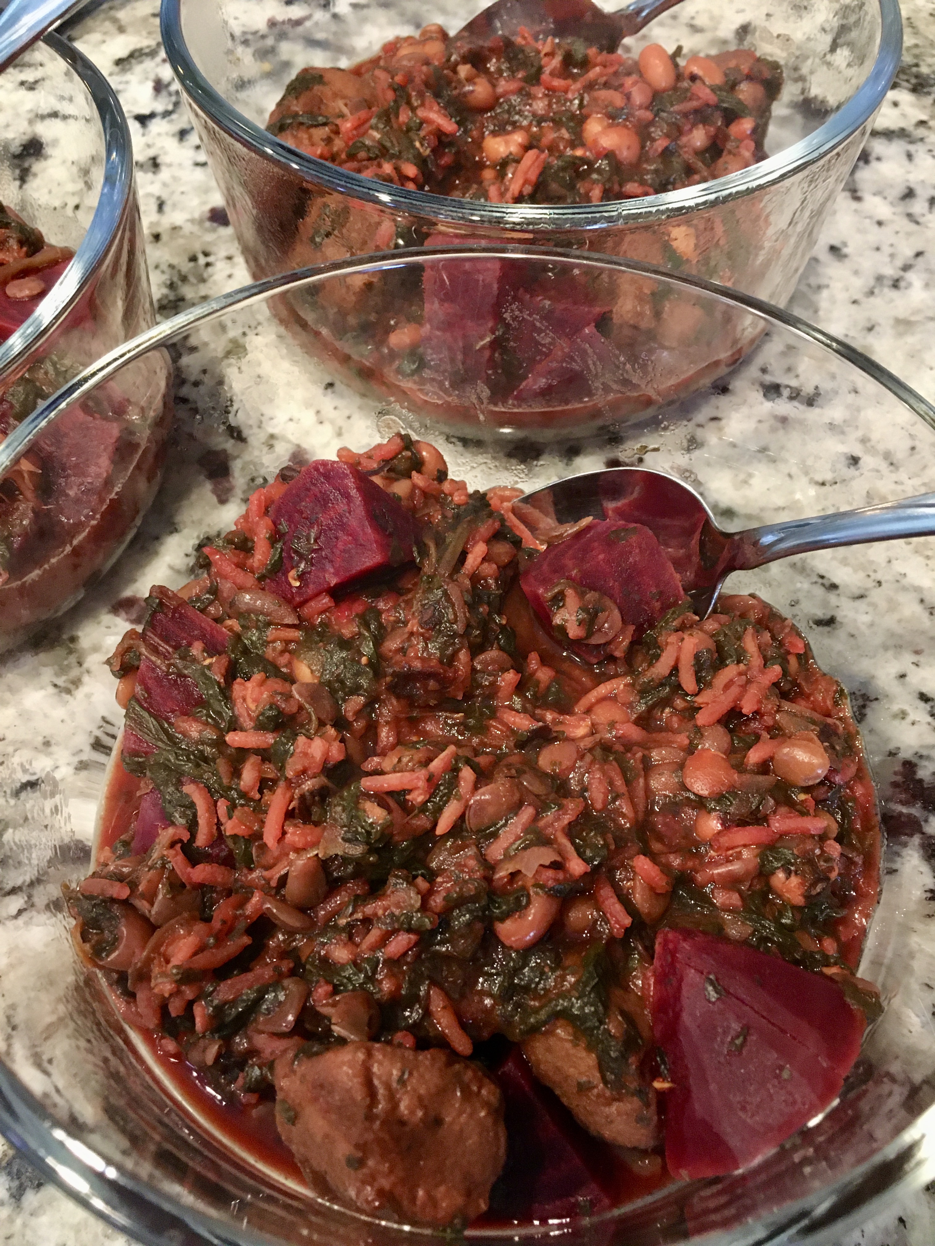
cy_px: 623
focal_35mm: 29
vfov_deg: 61.7
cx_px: 468
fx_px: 1044
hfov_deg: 48.2
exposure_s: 1/15
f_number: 2.2
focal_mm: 4.15
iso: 200
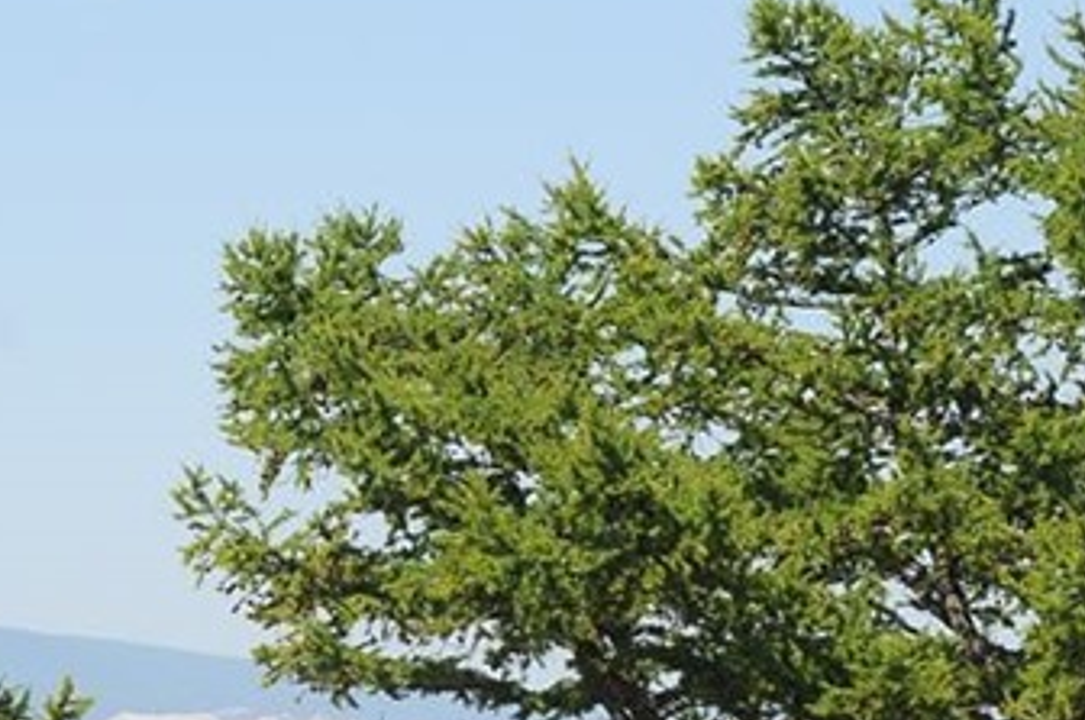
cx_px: 262
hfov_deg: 8.0
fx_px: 7704
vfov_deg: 5.3
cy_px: 565
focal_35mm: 256
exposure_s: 1/320
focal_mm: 56
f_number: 10
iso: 200
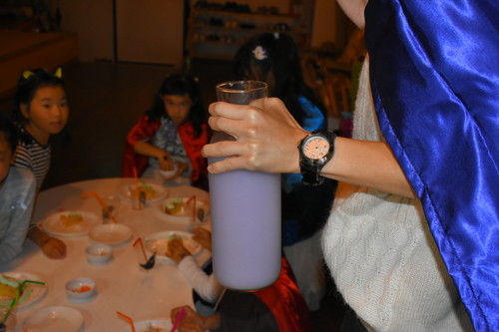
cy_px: 166
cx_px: 250
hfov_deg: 47.9
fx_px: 561
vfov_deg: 33.0
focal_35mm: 40
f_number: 6.3
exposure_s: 1/60
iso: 2500
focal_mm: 27
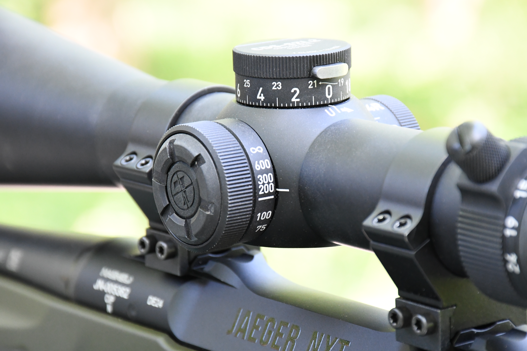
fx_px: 3074
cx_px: 264
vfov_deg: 6.5
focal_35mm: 210
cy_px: 176
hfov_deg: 9.8
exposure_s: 1/60
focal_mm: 140
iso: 3600
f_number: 10
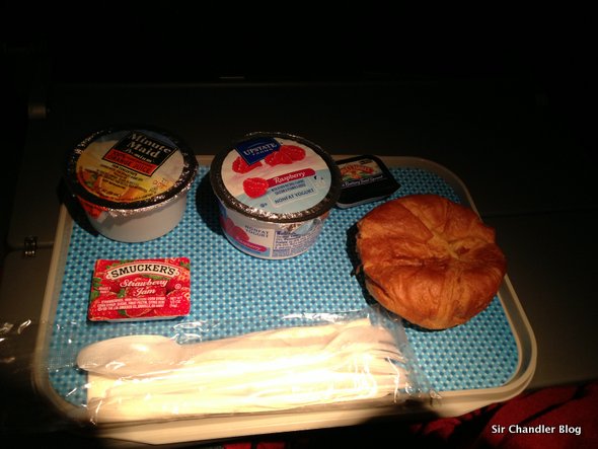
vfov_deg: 43.0
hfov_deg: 55.3
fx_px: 570
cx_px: 299
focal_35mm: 33
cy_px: 224
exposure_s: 1/20
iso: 100
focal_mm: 4.13
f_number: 2.4
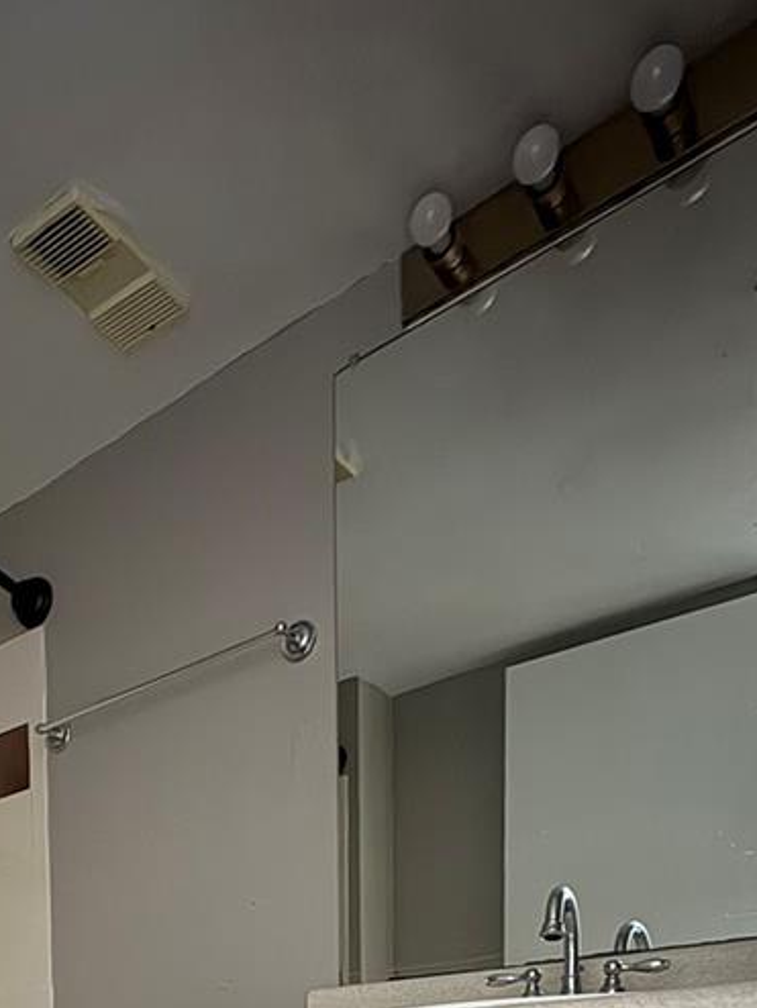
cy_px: 1157
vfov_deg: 40.9
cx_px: 47
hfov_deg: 38.3
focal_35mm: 34
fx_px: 991
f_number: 2.2
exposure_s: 1/13
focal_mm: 2.22
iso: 800
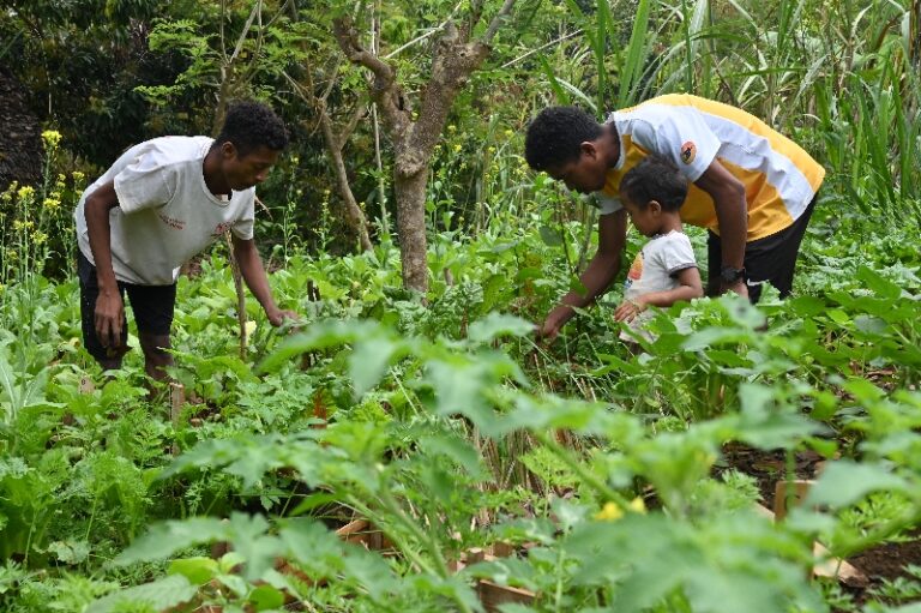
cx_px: 460
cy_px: 306
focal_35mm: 44
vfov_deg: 30.5
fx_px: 1125
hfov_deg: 44.5
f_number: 10
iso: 1000
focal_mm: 44
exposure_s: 1/400
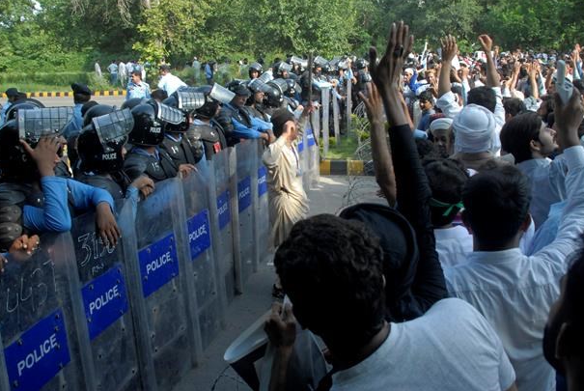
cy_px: 185
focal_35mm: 29
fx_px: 471
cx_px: 292
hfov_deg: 63.6
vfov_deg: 45.1
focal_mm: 18
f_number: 6.3
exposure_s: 1/400
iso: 640
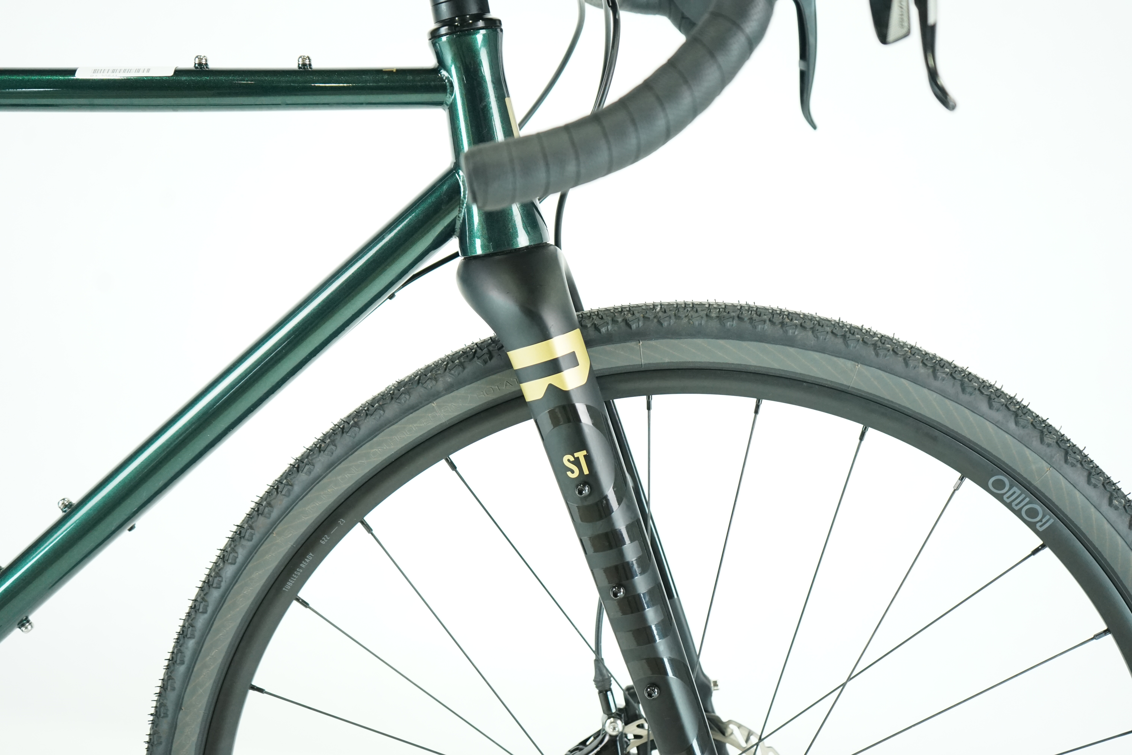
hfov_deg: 43.6
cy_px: 378
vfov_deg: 29.9
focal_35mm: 45
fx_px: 1415
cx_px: 566
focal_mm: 45
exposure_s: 1/200
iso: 2500
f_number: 4.5
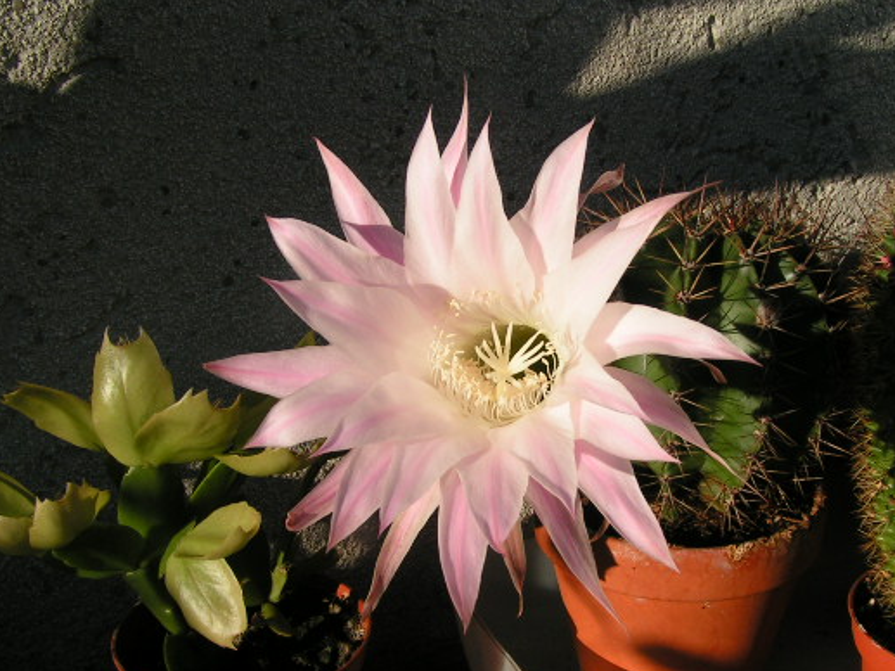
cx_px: 488
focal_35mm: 47
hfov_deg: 40.4
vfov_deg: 30.9
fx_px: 1215
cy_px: 374
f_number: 5.6
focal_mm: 5.8
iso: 50
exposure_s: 1/400
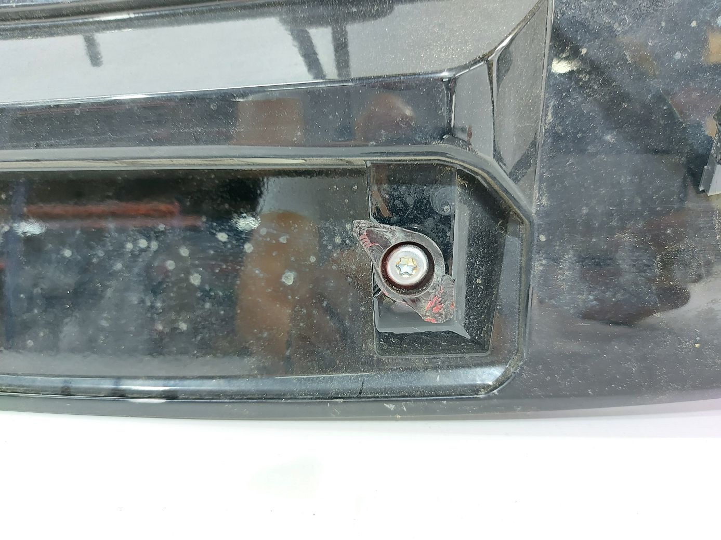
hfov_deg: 71.6
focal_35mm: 24
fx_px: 500
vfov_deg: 56.8
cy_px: 270
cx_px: 360
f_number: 1.8
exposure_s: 1/25
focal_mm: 5.23
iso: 320
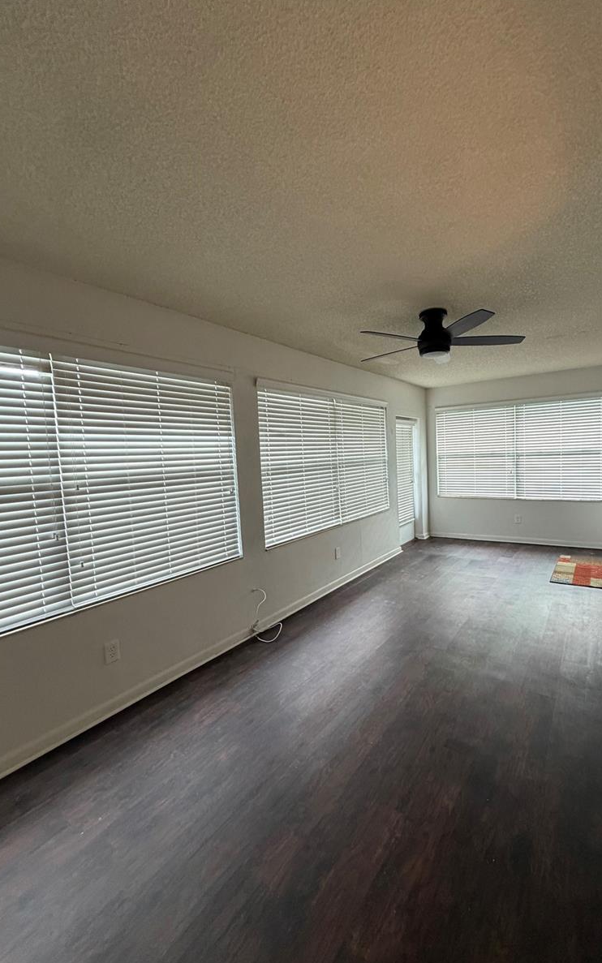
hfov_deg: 74.4
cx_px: 346
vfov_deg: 101.5
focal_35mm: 15
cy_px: 481
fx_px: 394
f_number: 2.2
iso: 320
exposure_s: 1/60
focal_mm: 2.22
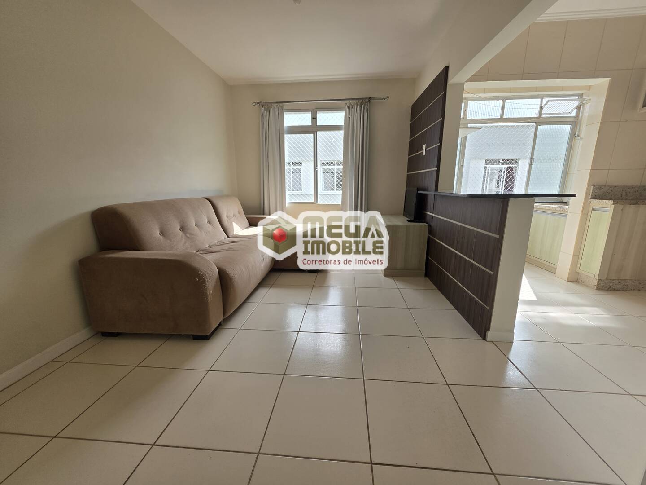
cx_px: 323
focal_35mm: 13
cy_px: 242
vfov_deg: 89.9
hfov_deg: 106.2
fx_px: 243
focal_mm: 2.2
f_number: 1.9
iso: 40
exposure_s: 1/463
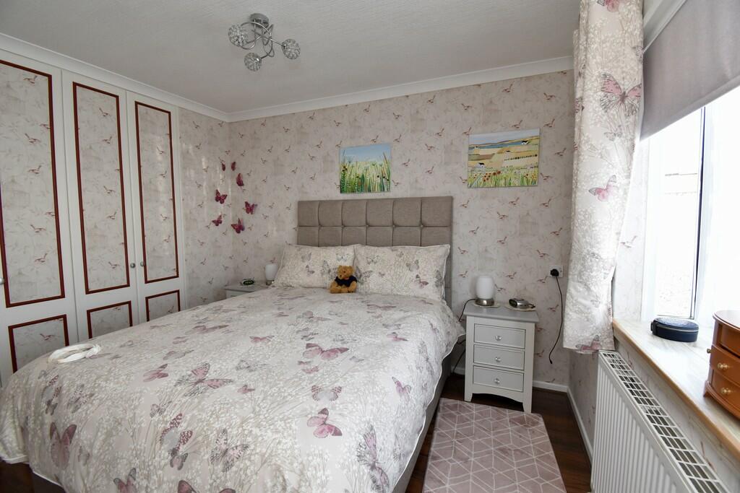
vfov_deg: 77.3
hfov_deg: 100.4
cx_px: 370
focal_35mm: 15
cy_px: 246
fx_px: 308
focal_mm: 10
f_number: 7.1
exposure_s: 1/60
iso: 800
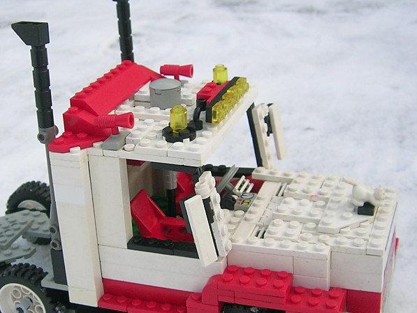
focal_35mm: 60
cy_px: 187
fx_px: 723
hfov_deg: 32.0
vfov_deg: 24.4
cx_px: 151
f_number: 2.8
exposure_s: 1/208
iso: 50
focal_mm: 5.4
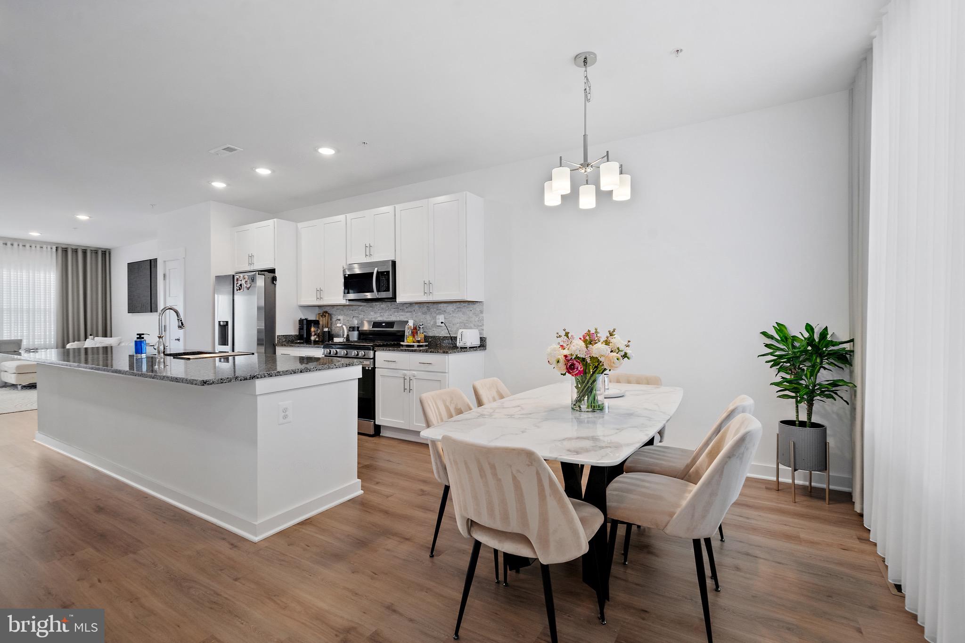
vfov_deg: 73.7
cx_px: 482
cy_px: 322
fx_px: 429
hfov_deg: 96.7
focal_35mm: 16
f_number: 8
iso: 640
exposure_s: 1/13
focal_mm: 16
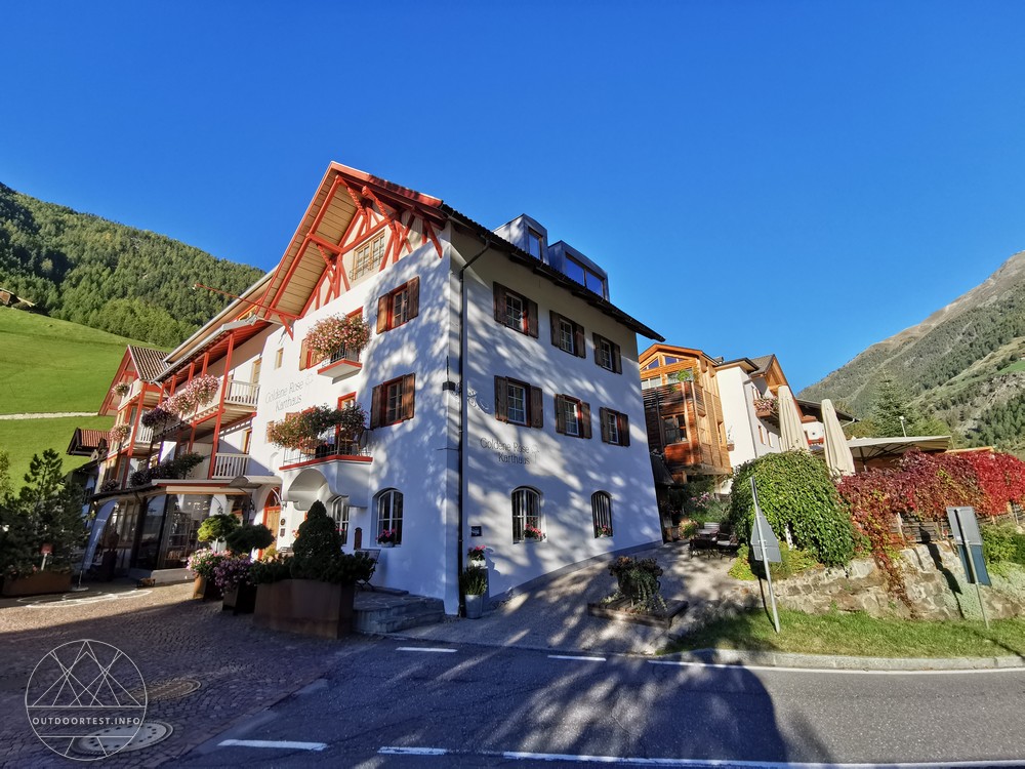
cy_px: 384
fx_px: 474
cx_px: 512
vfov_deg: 78.1
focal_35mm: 16
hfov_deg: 94.5
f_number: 2.2
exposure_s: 1/1144
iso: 50
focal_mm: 2.35
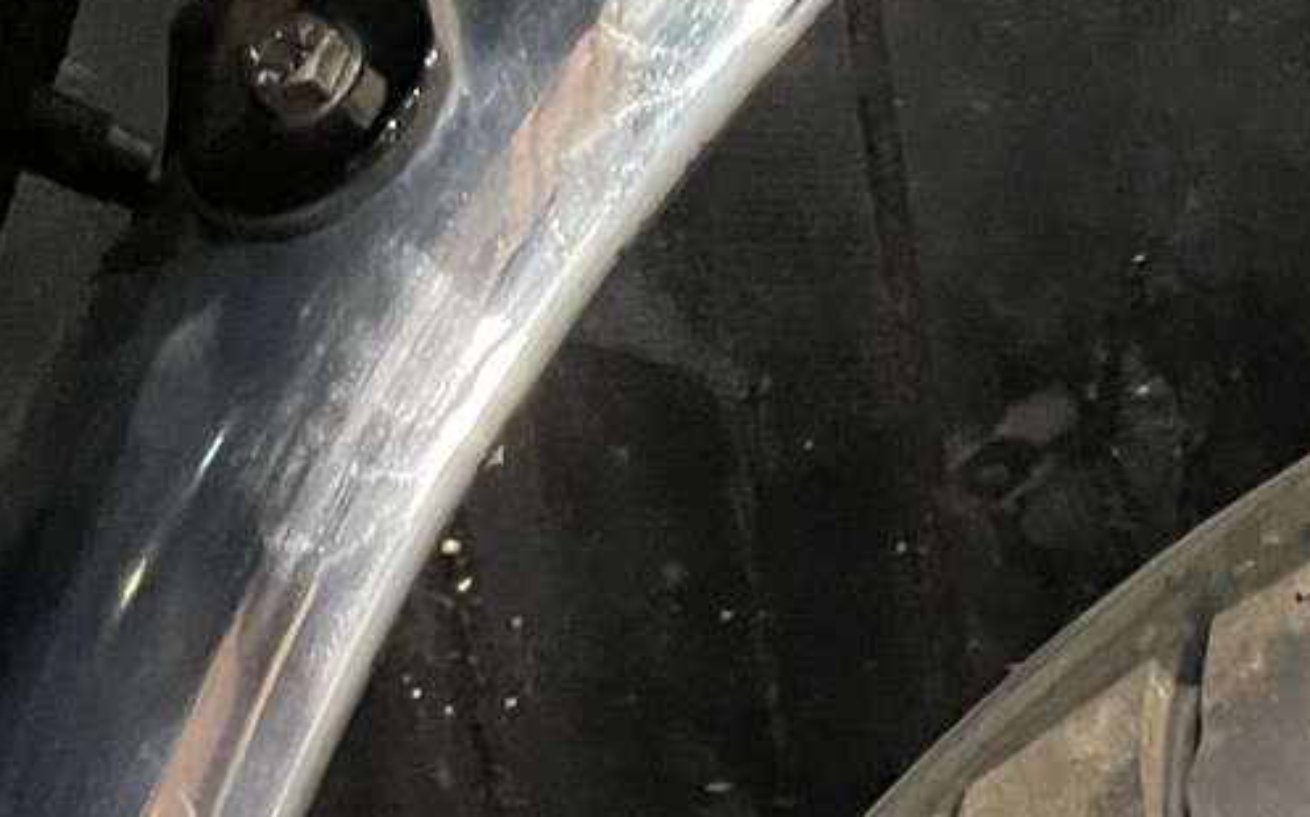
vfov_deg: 10.2
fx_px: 3961
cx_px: 2501
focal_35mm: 111
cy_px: 1958
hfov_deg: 15.5
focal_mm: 4.2
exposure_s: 1/25
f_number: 1.6
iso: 640
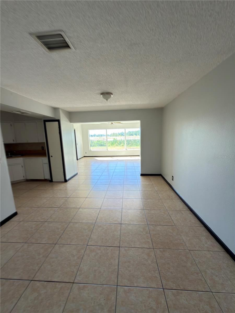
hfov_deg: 85.7
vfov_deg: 102.1
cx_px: 118
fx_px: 127
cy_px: 156
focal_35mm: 14
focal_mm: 2.22
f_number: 2.2
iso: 50
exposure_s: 1/80
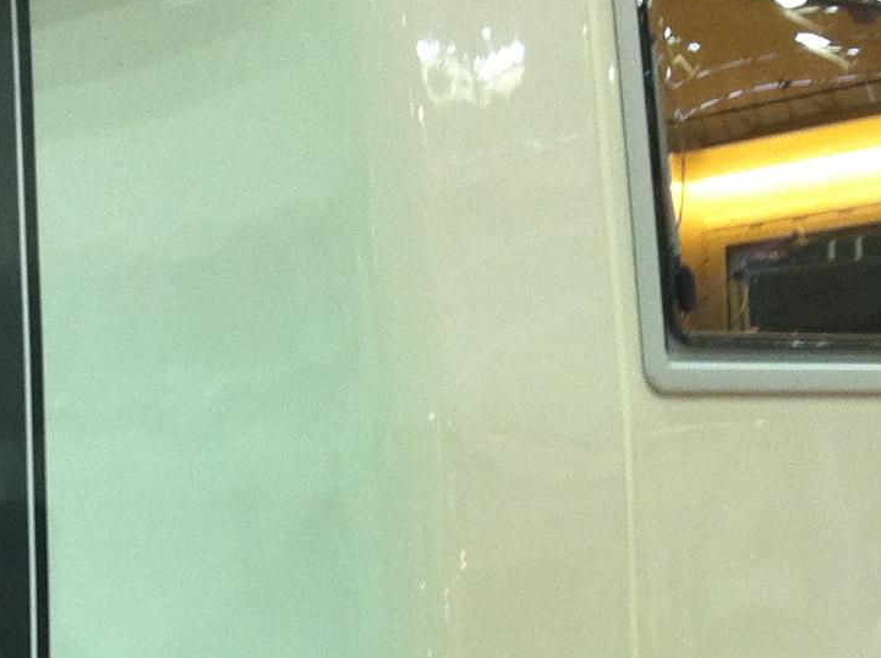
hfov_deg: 15.6
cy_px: 676
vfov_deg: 11.6
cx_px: 202
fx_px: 3203
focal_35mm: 126
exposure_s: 1/15
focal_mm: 3.85
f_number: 2.8
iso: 100
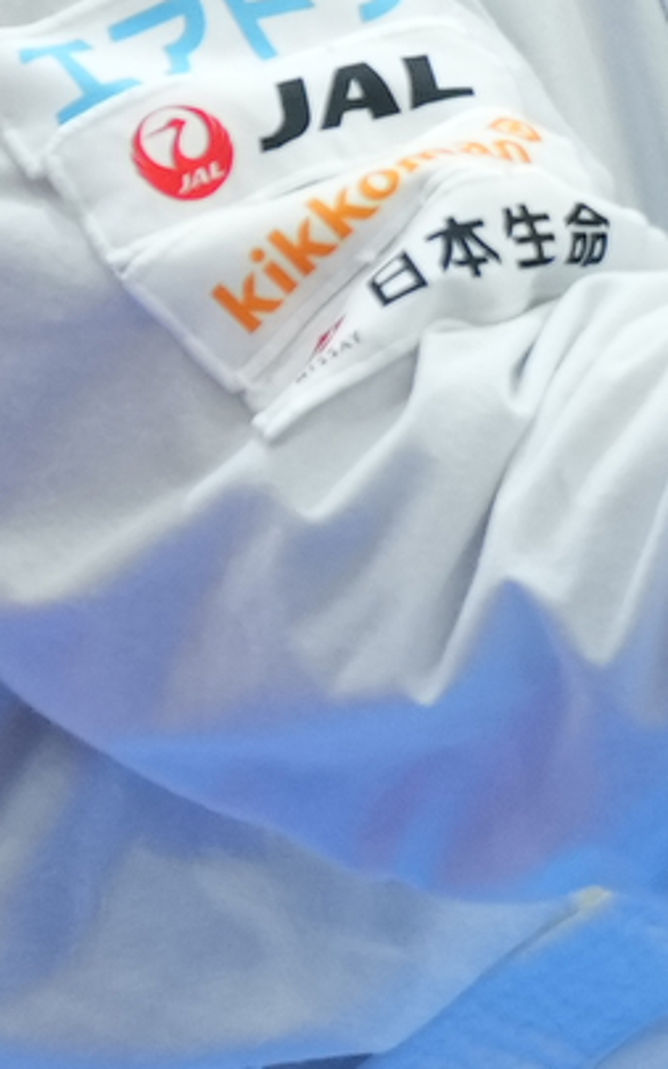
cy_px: -765
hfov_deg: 0.7
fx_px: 54926
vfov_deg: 1.1
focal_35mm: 1885
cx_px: 1325
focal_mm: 200
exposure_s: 1/500
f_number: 2.8
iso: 800
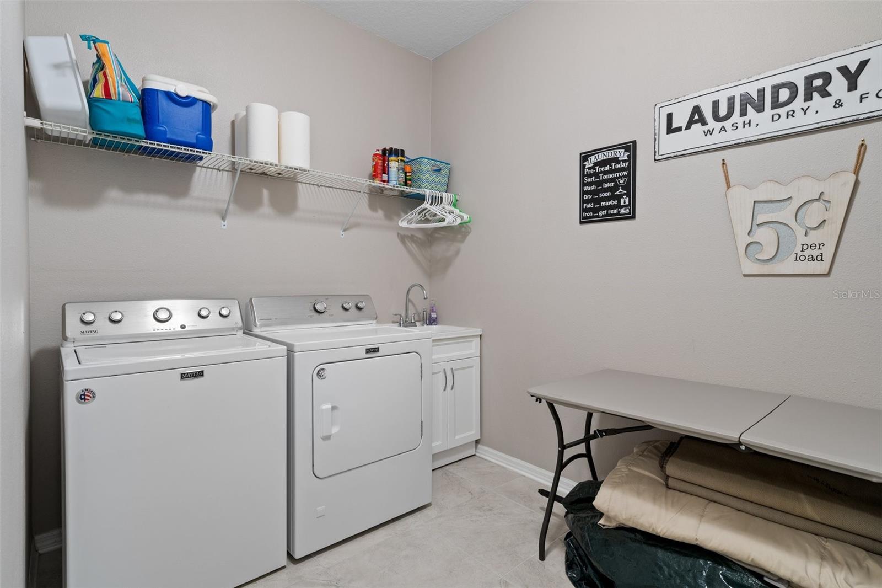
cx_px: 441
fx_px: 416
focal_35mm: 17
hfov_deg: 93.3
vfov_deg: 70.4
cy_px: 294
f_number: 8
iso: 320
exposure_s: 1.3
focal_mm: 17
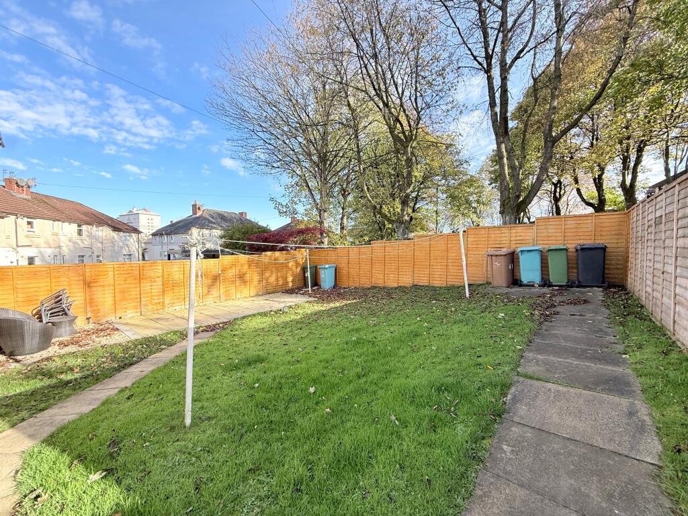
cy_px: 258
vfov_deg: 85.7
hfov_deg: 102.1
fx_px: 278
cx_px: 344
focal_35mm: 14
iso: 64
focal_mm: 2.22
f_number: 2.2
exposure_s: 1/564
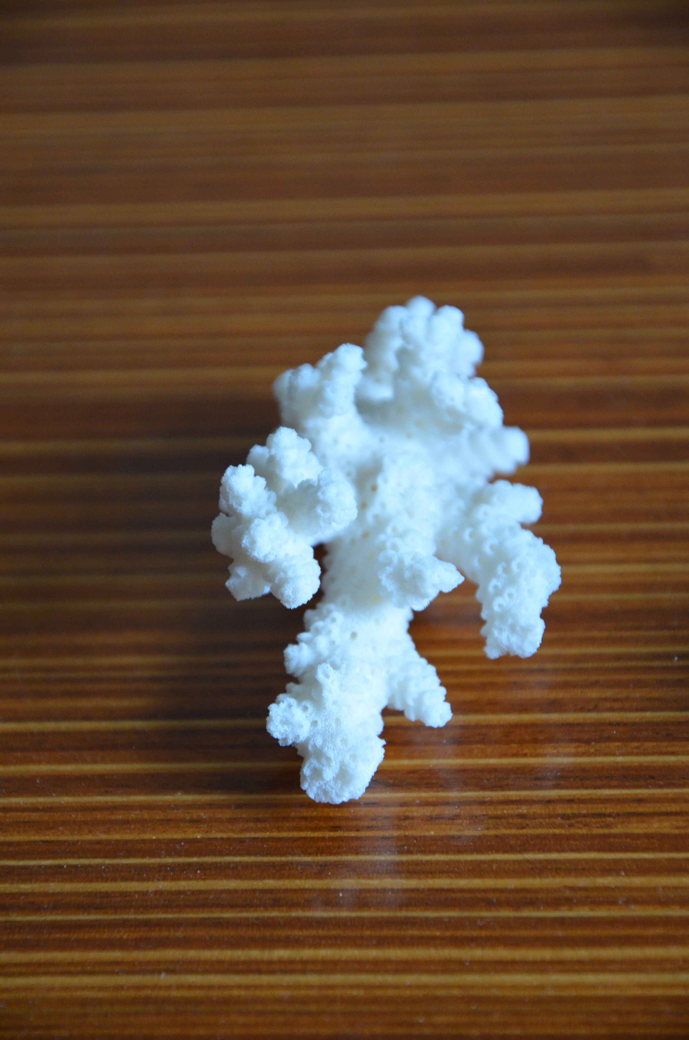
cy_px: 520
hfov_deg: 8.7
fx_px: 4542
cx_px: 344
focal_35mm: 158
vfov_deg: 13.1
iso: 1600
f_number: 5.6
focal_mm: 105
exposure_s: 1/60
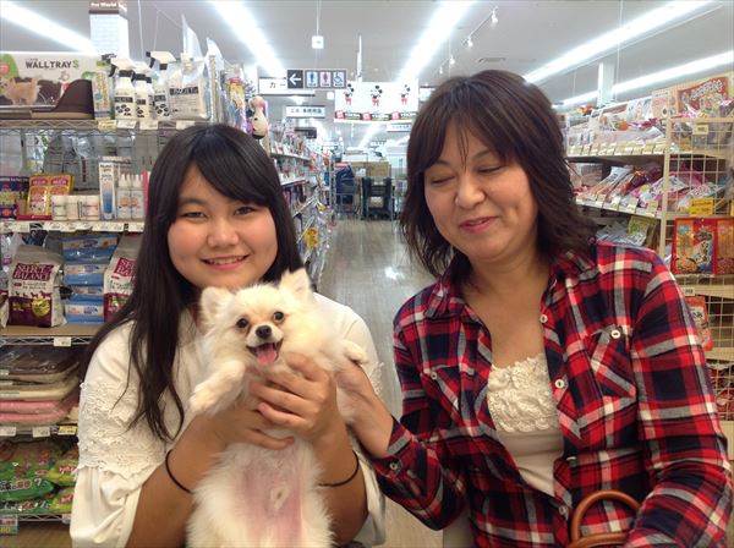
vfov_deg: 40.6
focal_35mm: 35
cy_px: 274
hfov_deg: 52.7
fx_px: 741
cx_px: 367
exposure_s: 1/24
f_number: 2.4
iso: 50
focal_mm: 4.28
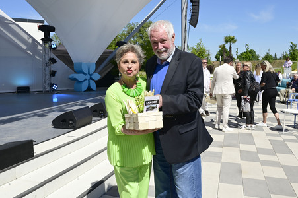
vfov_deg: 44.9
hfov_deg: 63.7
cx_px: 149
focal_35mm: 29
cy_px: 99
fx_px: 240
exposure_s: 1/200
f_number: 10
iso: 80
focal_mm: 29
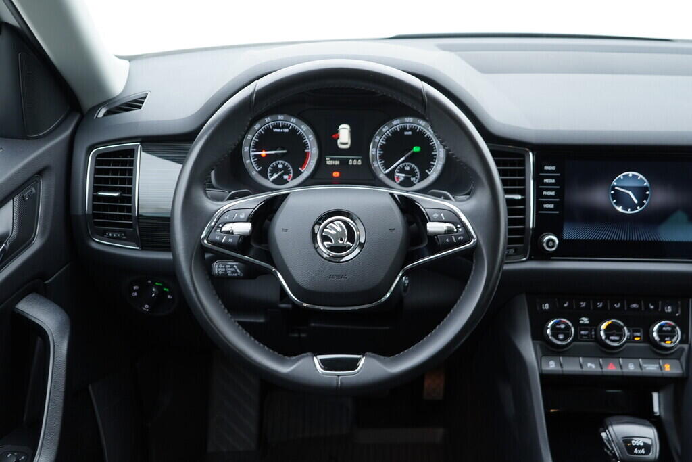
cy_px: 231
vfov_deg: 36.9
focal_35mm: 36
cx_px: 346
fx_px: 692
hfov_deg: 53.1
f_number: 2.8
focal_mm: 24
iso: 250
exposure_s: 1/40
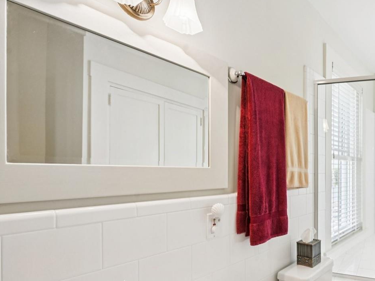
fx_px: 249
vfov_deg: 58.3
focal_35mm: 23
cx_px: 319
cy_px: 171
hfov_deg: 64.7
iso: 100
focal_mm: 14
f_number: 8
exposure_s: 1/30
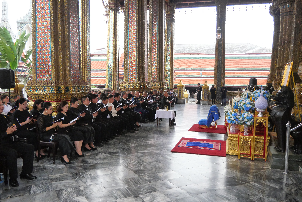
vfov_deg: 42.4
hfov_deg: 60.3
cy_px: 101
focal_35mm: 31
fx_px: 260
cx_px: 151
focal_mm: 15
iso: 3200
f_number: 3.7
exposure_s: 1/3200
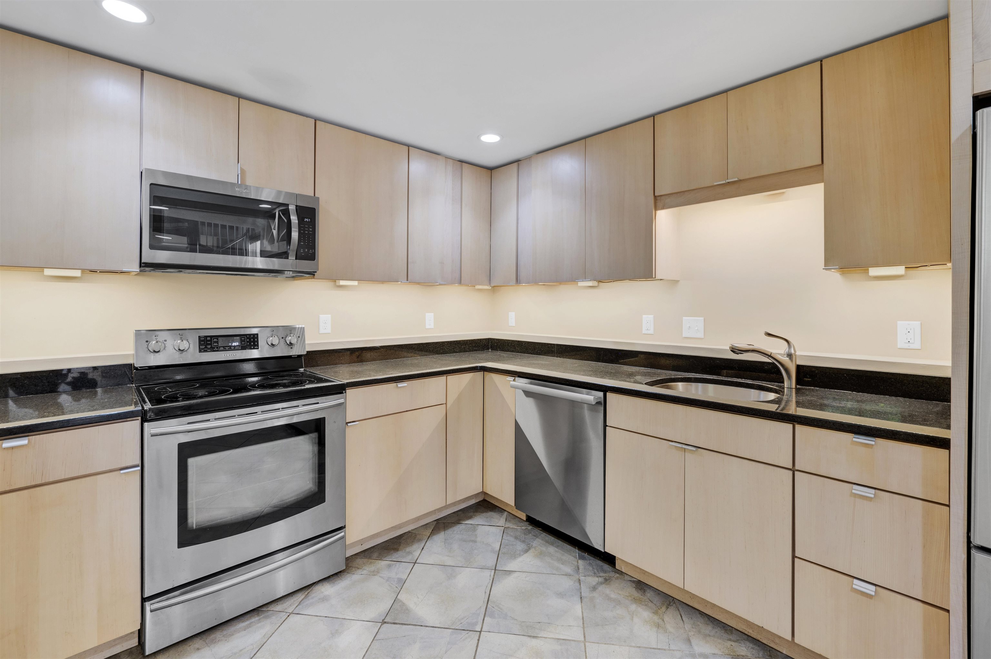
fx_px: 413
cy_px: 330
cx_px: 496
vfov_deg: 77.2
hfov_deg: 100.4
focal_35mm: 15
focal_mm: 15
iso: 250
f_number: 7.1
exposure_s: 1/2.5
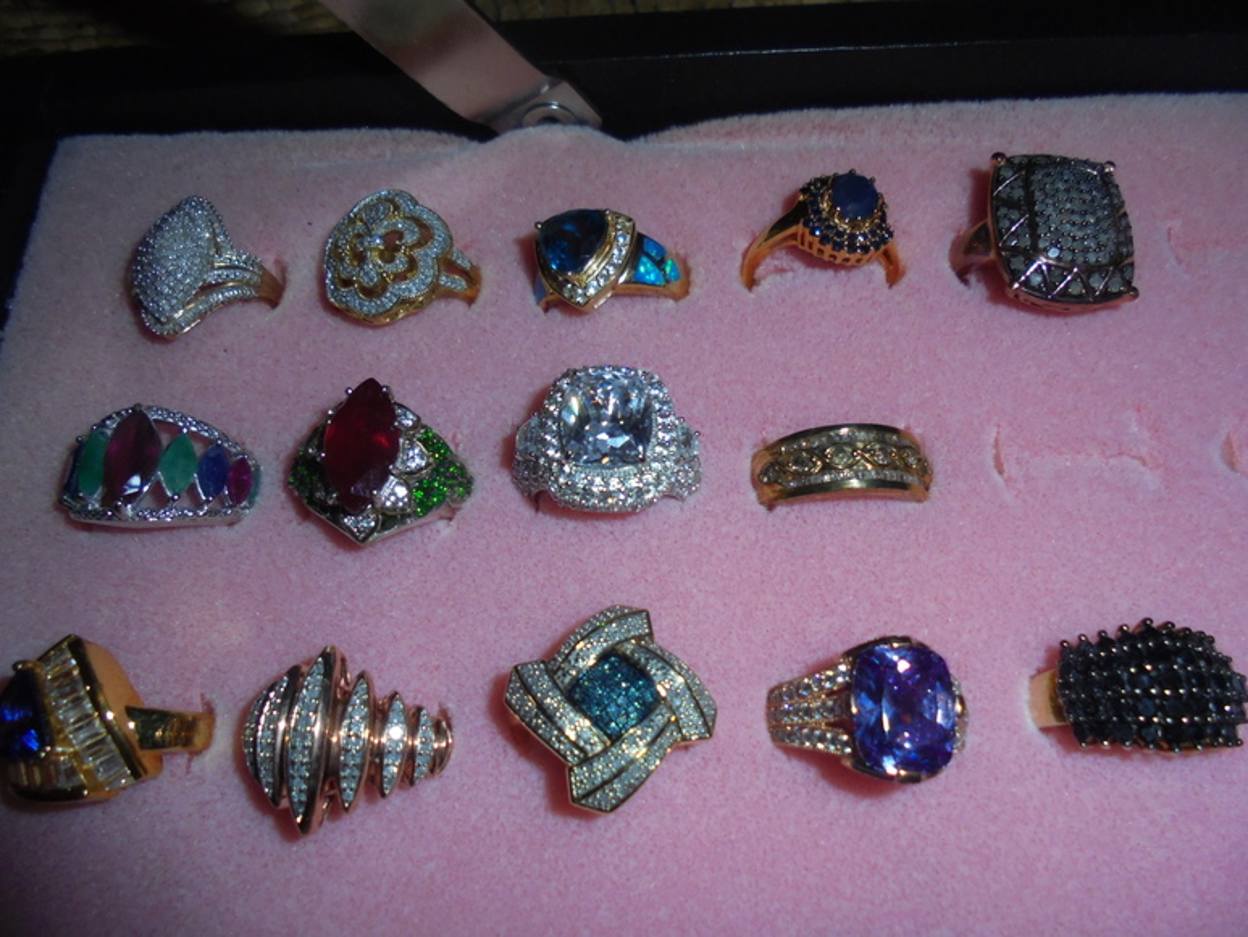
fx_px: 938
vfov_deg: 53.1
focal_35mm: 26
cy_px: 468
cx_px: 624
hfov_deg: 67.3
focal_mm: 4.6
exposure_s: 1/30
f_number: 11.5
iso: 200
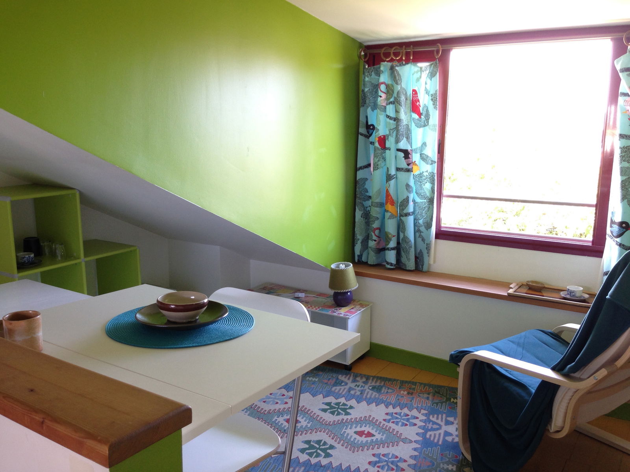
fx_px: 601
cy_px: 236
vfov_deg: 42.9
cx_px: 315
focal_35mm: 33
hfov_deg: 55.4
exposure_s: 1/20
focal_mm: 4.12
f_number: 2.4
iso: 64
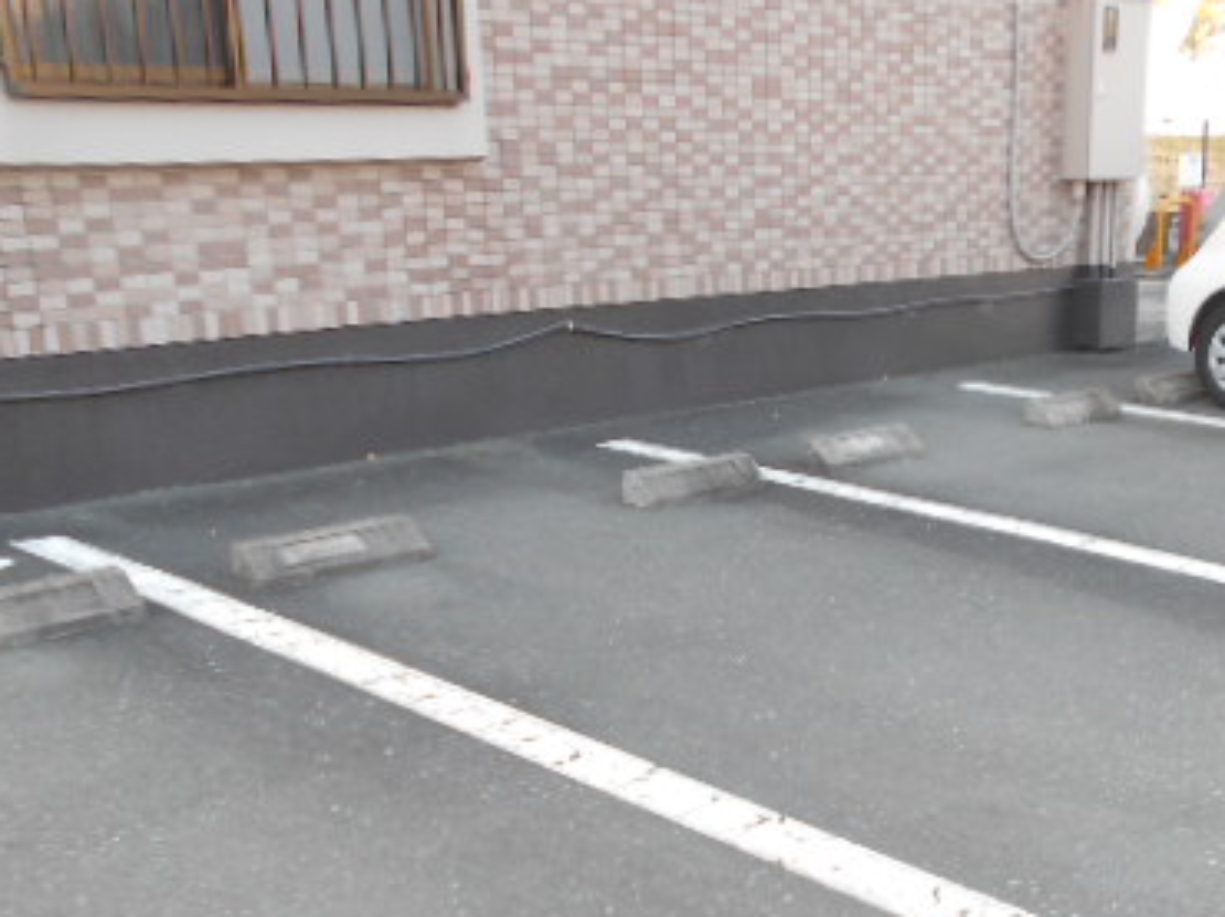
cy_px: 725
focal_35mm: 45
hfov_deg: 41.3
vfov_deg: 31.4
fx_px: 1591
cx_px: 861
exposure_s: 1/50
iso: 80
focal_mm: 4.6
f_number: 3.2
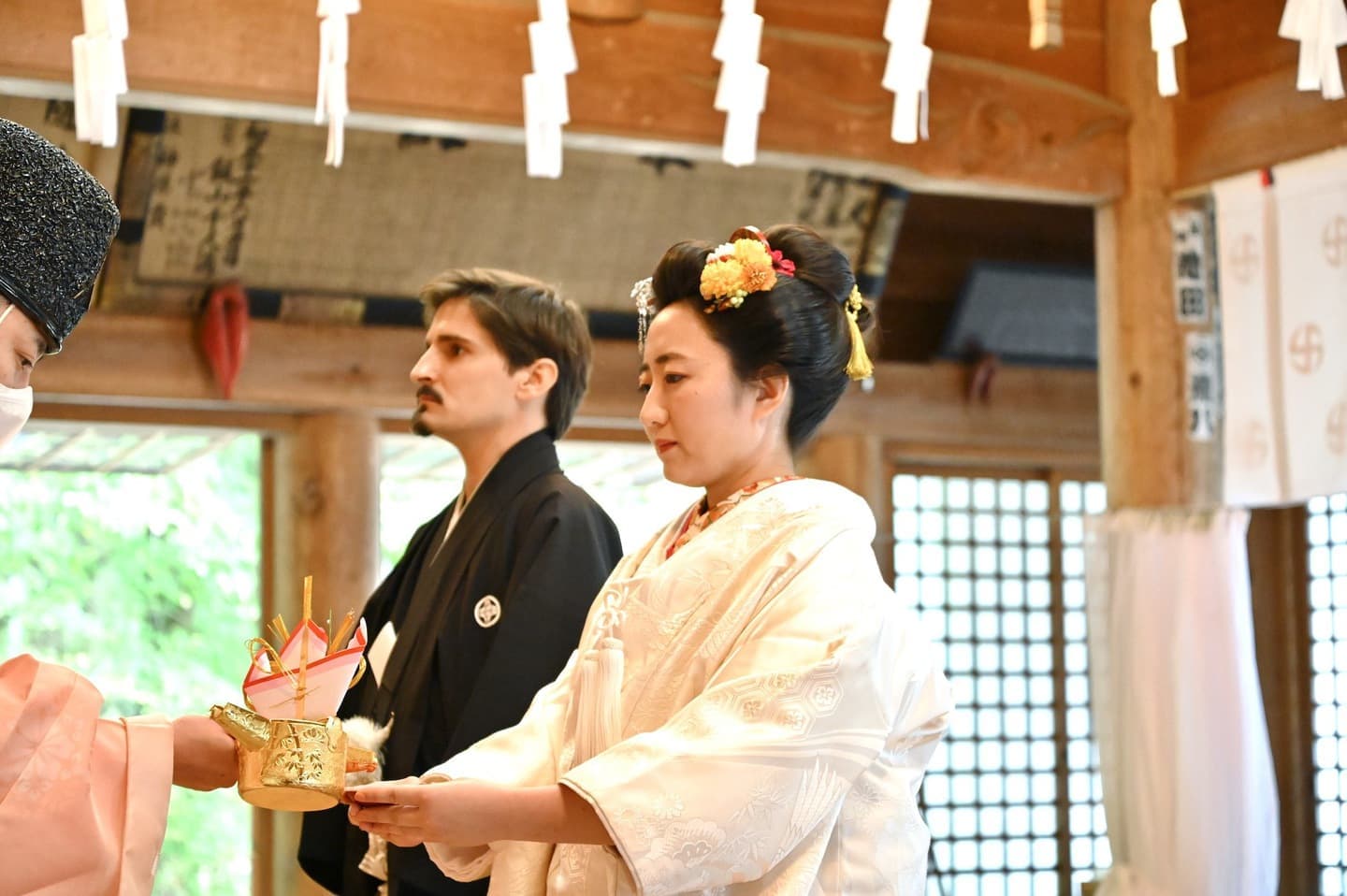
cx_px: 674
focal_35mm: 75
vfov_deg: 18.2
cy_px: 448
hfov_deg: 27.0
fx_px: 2804
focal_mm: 75
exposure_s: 1/100
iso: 12800
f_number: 4.5
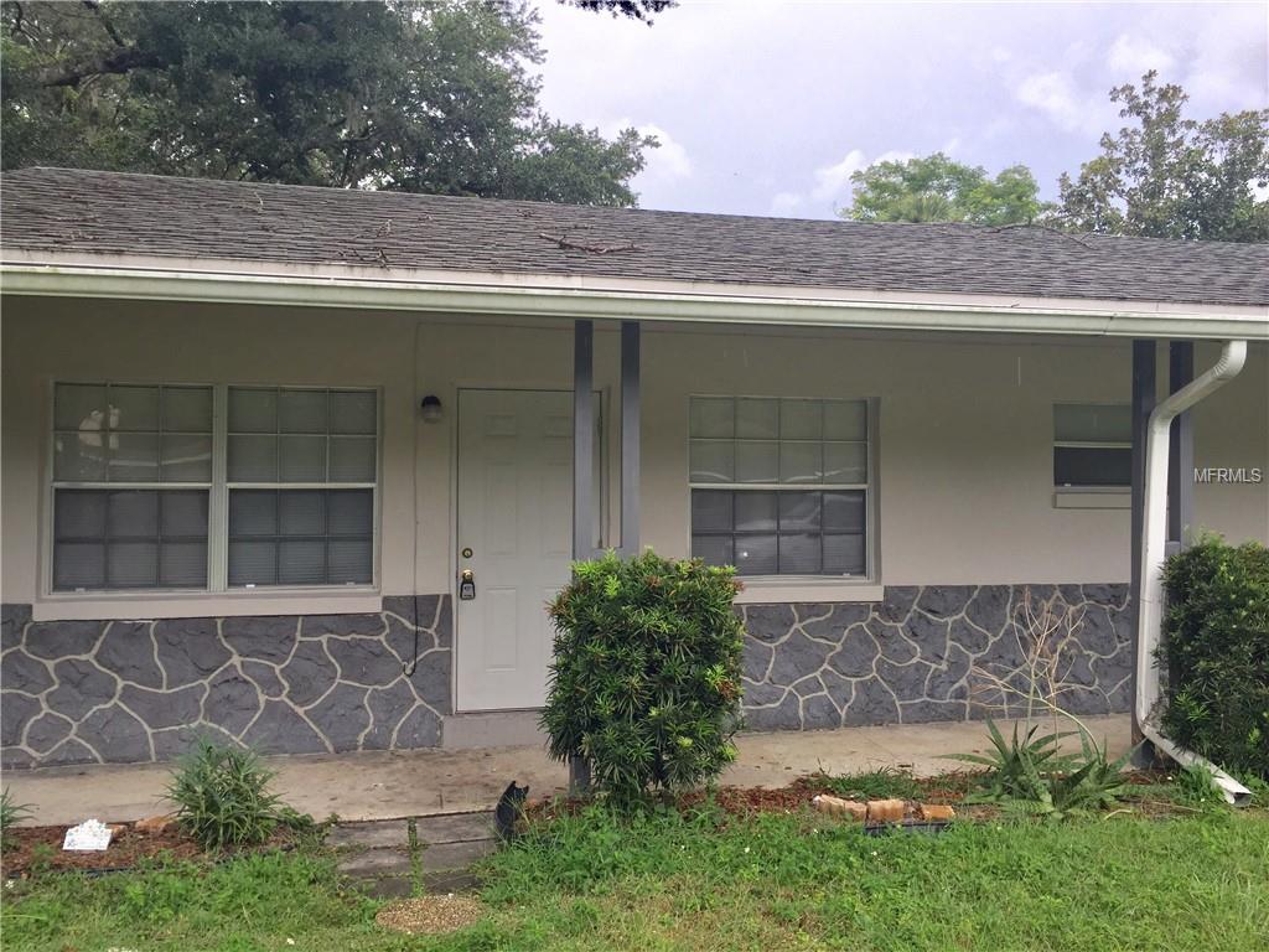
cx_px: 634
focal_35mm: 29
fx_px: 1063
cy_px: 476
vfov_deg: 48.2
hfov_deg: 61.7
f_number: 2.2
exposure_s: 1/244
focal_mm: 4.15
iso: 32
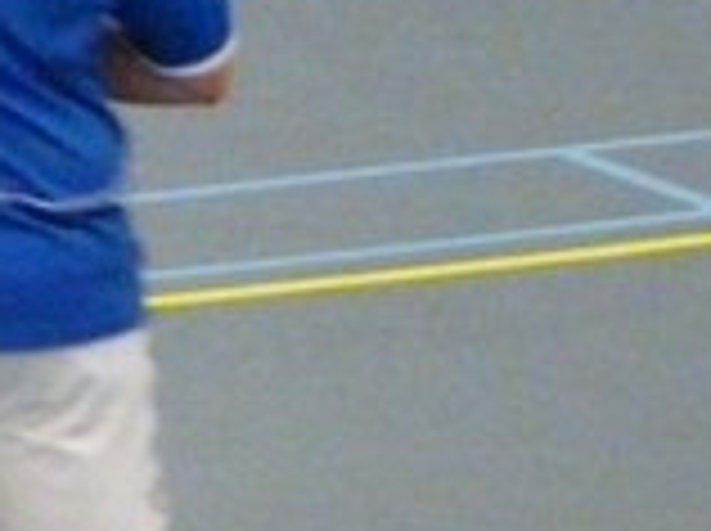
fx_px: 14889
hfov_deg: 2.7
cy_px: -212
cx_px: -1170
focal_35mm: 726
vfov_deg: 2.0
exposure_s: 1/60
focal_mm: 18.3
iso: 800
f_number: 3.6
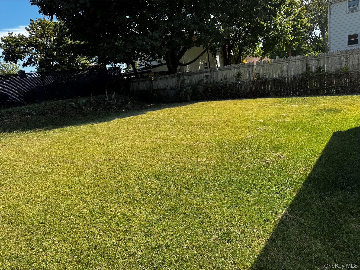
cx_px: 180
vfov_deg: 56.8
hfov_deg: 71.6
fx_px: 250
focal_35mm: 24
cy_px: 135
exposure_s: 1/2415
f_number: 1.78
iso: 80
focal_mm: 6.76
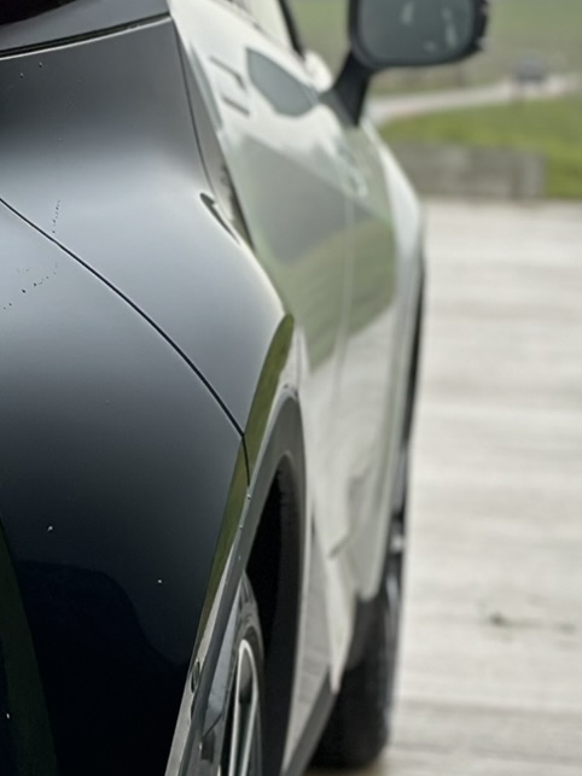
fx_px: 3431
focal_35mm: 153
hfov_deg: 9.7
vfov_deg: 12.9
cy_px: 325
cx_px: 68
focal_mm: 6.86
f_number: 1.78
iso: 100
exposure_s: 1/197
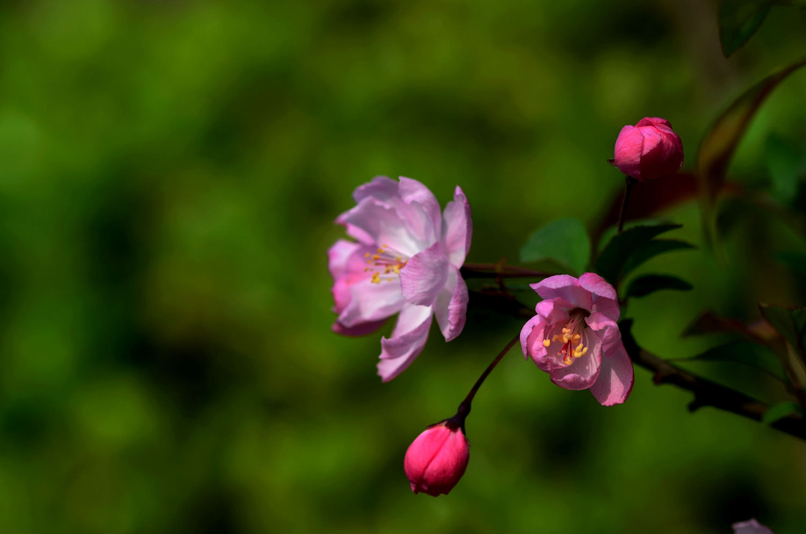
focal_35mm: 158
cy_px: 267
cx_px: 403
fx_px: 3519
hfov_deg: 13.1
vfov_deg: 8.7
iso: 140
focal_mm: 105
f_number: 5.6
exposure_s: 1/750
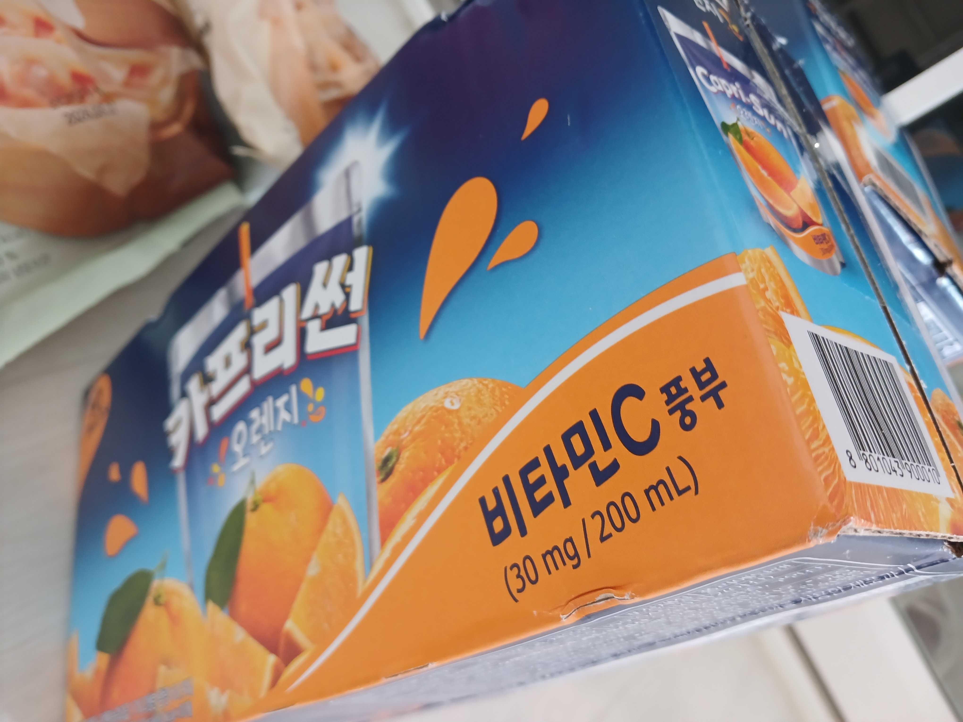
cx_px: 482
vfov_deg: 51.4
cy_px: 361
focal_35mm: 27
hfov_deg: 65.3
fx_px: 751
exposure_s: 1/24
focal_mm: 4
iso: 250
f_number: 1.8
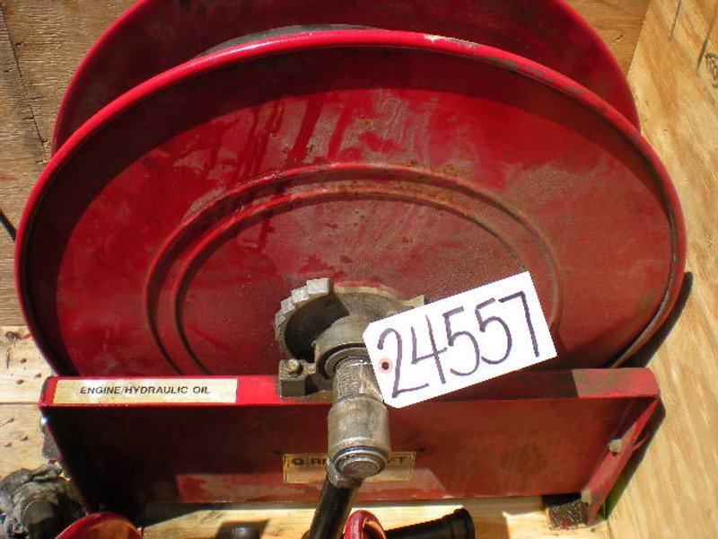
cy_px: 270
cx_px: 359
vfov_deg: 37.7
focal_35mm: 38
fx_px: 788
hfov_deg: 49.0
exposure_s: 1/416
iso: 64
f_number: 4.6
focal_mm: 6.3
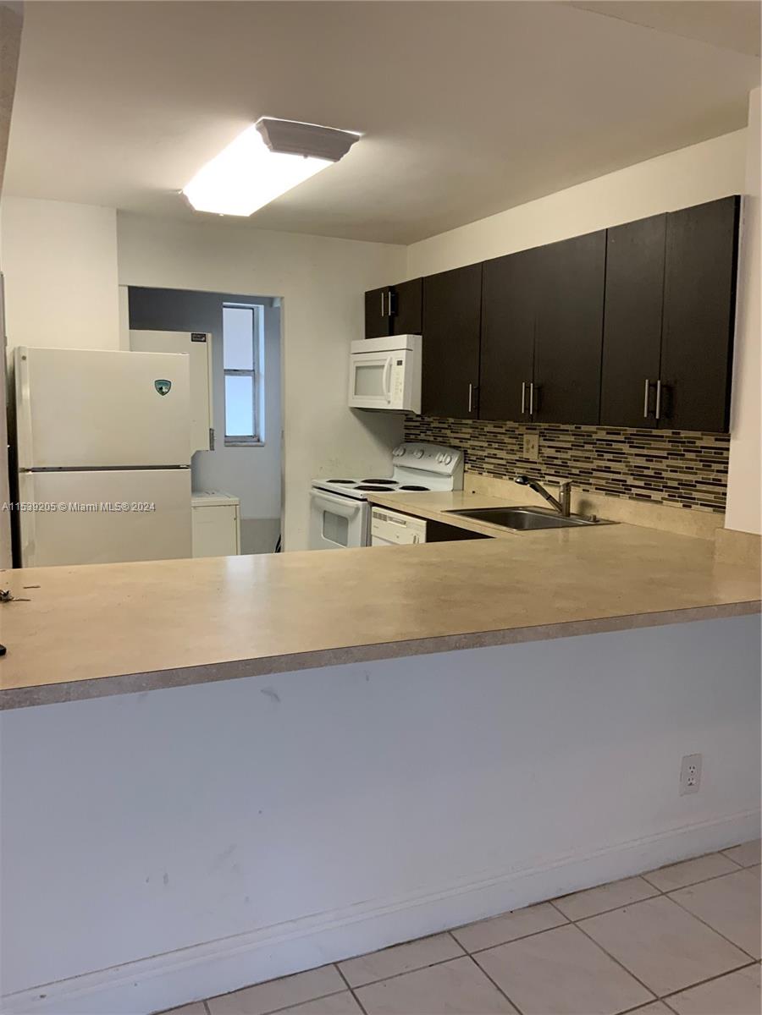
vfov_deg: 61.7
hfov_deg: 48.2
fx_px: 851
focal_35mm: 29
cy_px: 508
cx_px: 381
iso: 100
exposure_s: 1/60
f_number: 1.8
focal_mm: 3
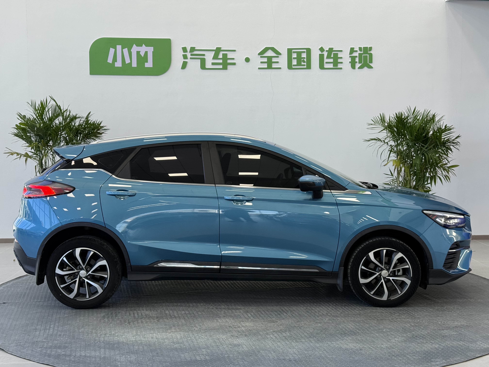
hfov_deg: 39.7
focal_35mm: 48
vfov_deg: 30.3
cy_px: 184
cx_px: 244
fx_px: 678
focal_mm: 6.76
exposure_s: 1/121
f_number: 1.78
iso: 80
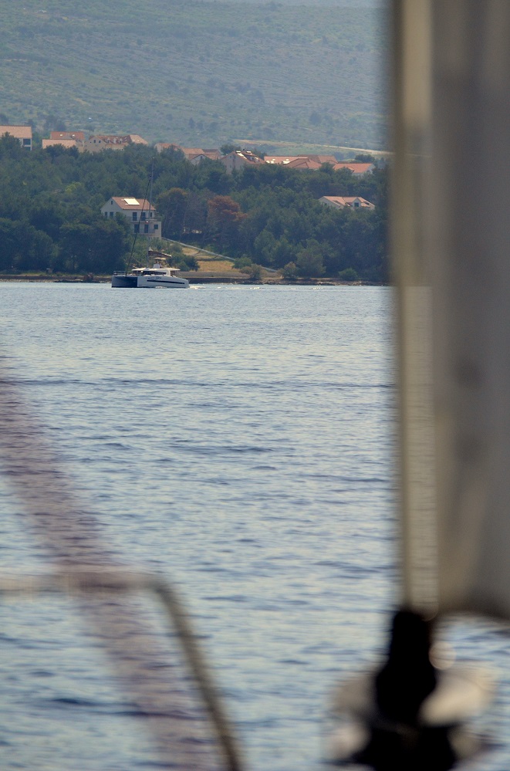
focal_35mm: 292
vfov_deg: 7.1
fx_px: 6248
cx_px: 255
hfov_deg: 4.7
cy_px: 386
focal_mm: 195
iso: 900
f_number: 5.3
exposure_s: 1/8000
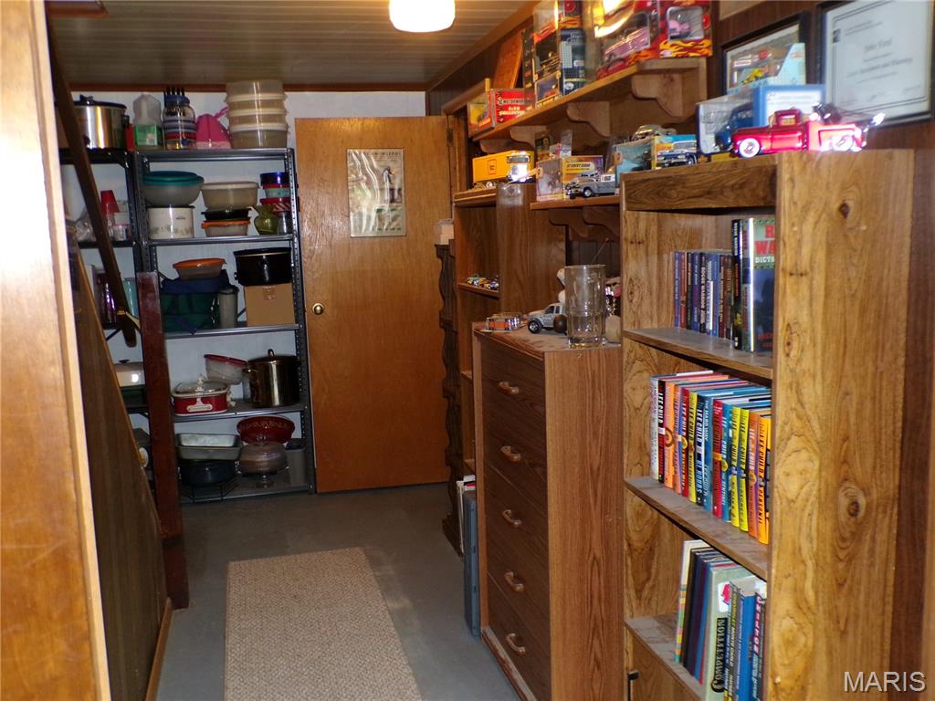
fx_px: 864
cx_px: 468
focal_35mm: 32
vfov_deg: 44.2
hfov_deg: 56.8
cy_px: 350
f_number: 3.2
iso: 400
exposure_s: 1/17
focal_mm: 5.8
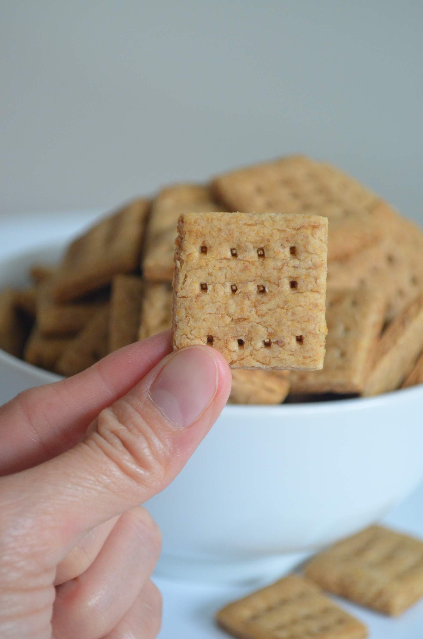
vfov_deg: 24.7
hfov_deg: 16.5
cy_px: 320
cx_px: 212
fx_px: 1461
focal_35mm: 82
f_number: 5.6
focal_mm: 55
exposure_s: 1/60
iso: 1600
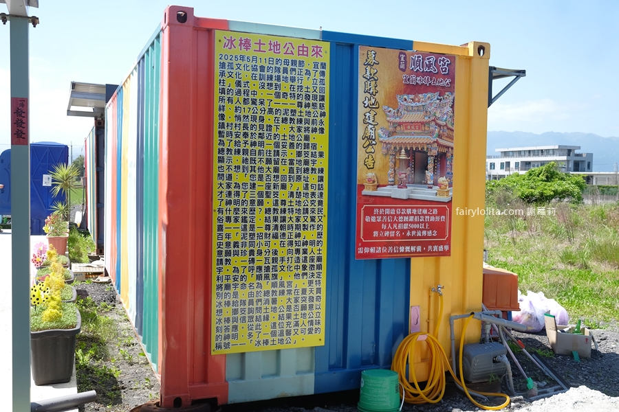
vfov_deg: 37.9
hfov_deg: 54.4
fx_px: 602
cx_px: 310
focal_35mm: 35
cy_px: 206
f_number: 5.6
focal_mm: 23
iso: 100
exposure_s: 1/180
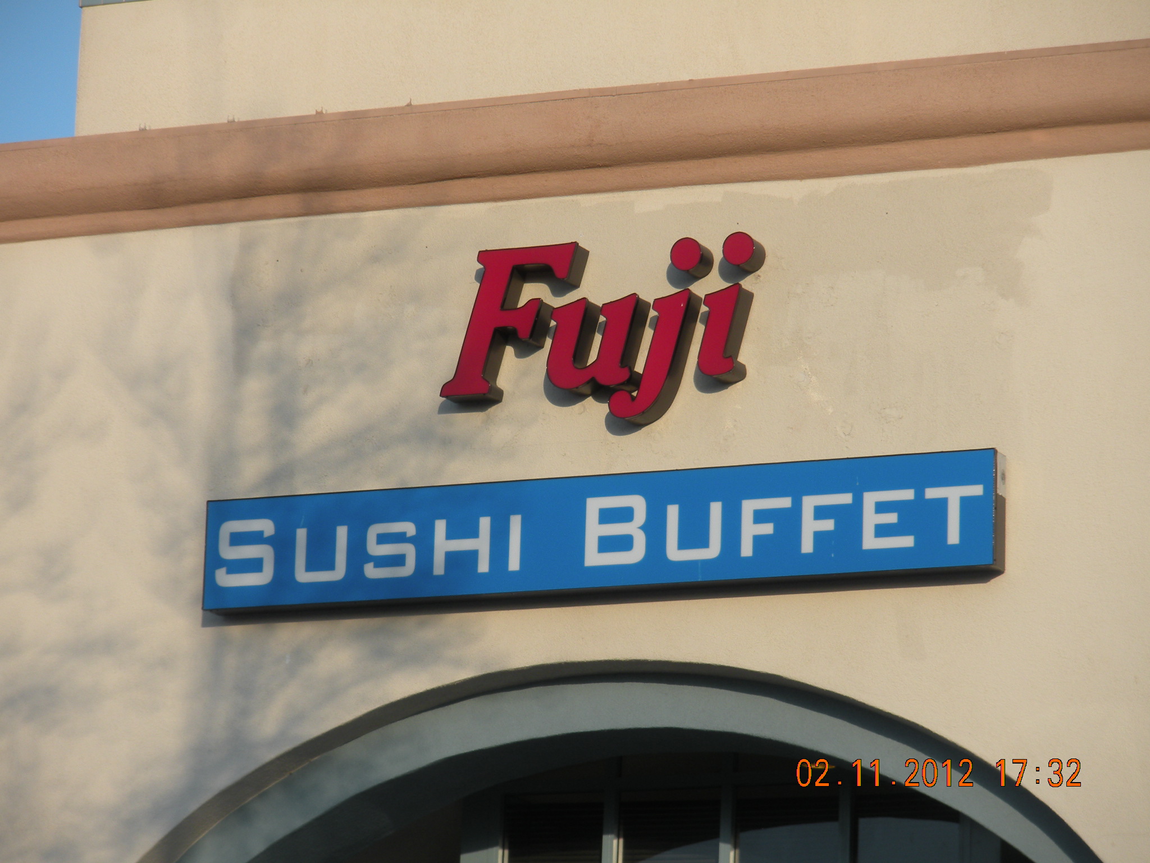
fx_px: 5781
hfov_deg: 11.4
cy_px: 432
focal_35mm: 174
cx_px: 575
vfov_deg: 8.5
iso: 64
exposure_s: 1/263
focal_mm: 31.5
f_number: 5.6
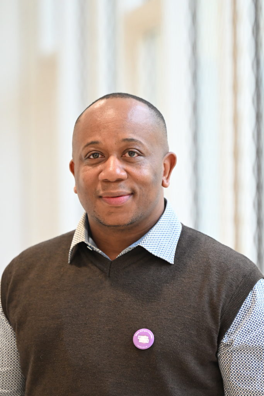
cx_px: 132
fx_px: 1814
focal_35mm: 165
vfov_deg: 12.5
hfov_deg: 8.3
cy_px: 198
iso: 1600
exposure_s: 1/250
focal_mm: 110
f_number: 2.8
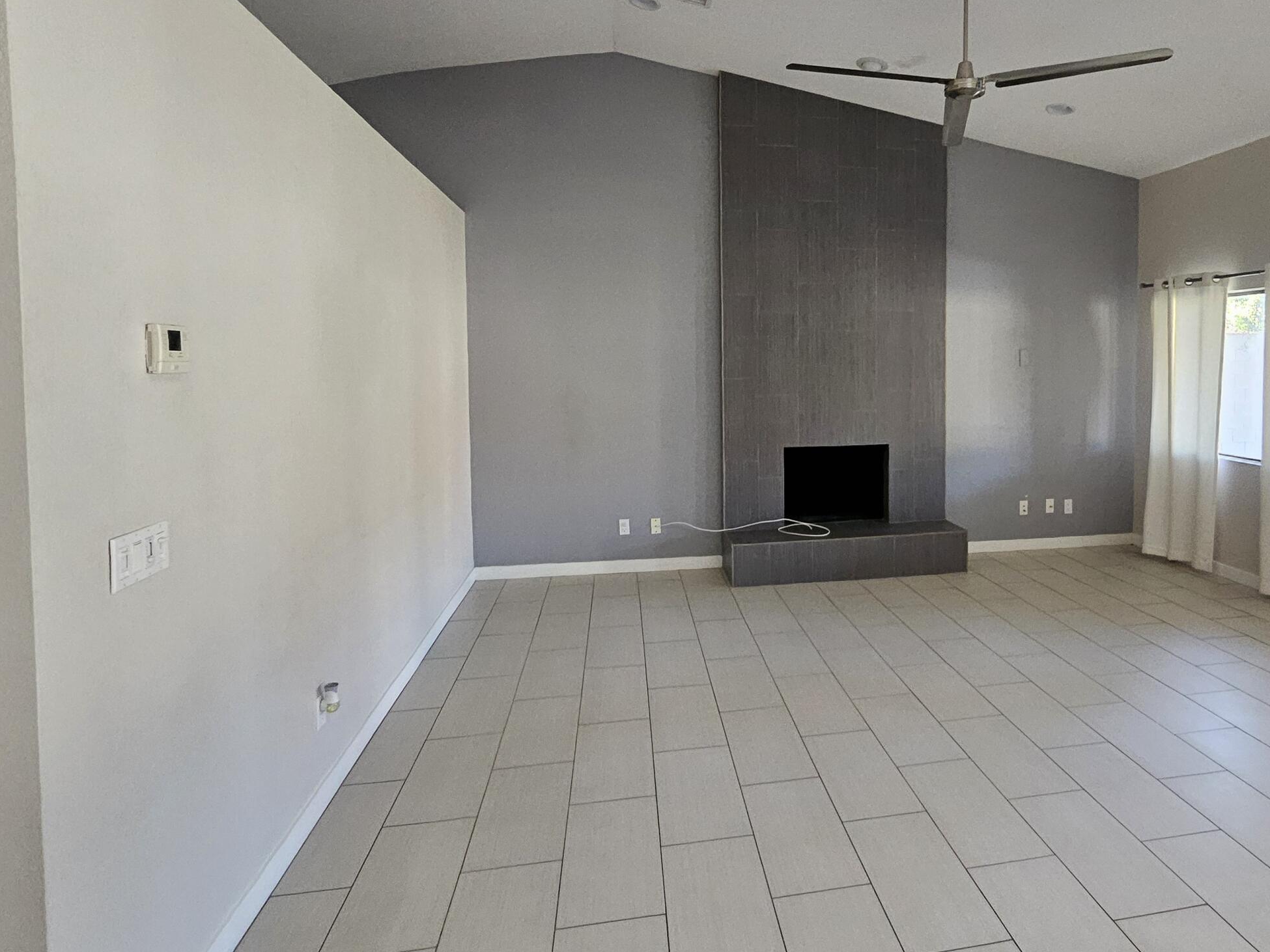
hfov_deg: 80.3
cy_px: 394
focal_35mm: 20
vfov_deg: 65.5
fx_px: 734
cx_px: 788
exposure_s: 1/60
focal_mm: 1.7
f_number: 2.2
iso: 400
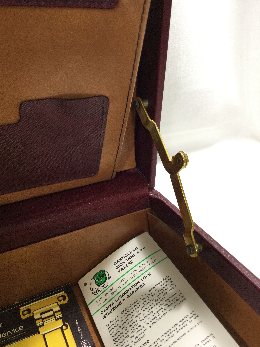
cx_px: 130
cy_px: 174
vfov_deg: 58.4
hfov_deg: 45.4
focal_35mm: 31
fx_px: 310
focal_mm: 3.3
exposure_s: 1/33
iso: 40
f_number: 2.4
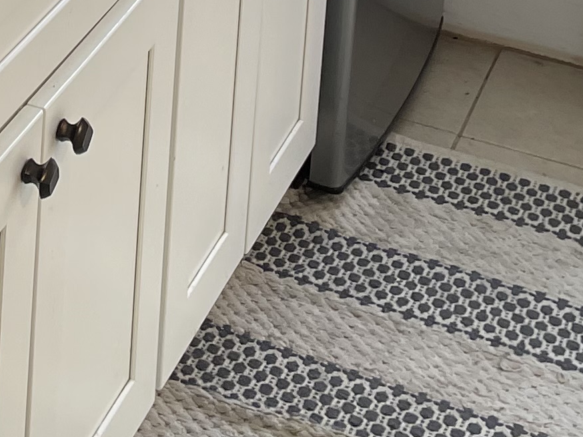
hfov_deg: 15.9
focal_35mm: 120
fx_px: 2020
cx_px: -81
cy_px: -463
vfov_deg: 11.1
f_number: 1.6
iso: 40
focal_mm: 4.2
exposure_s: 1/120
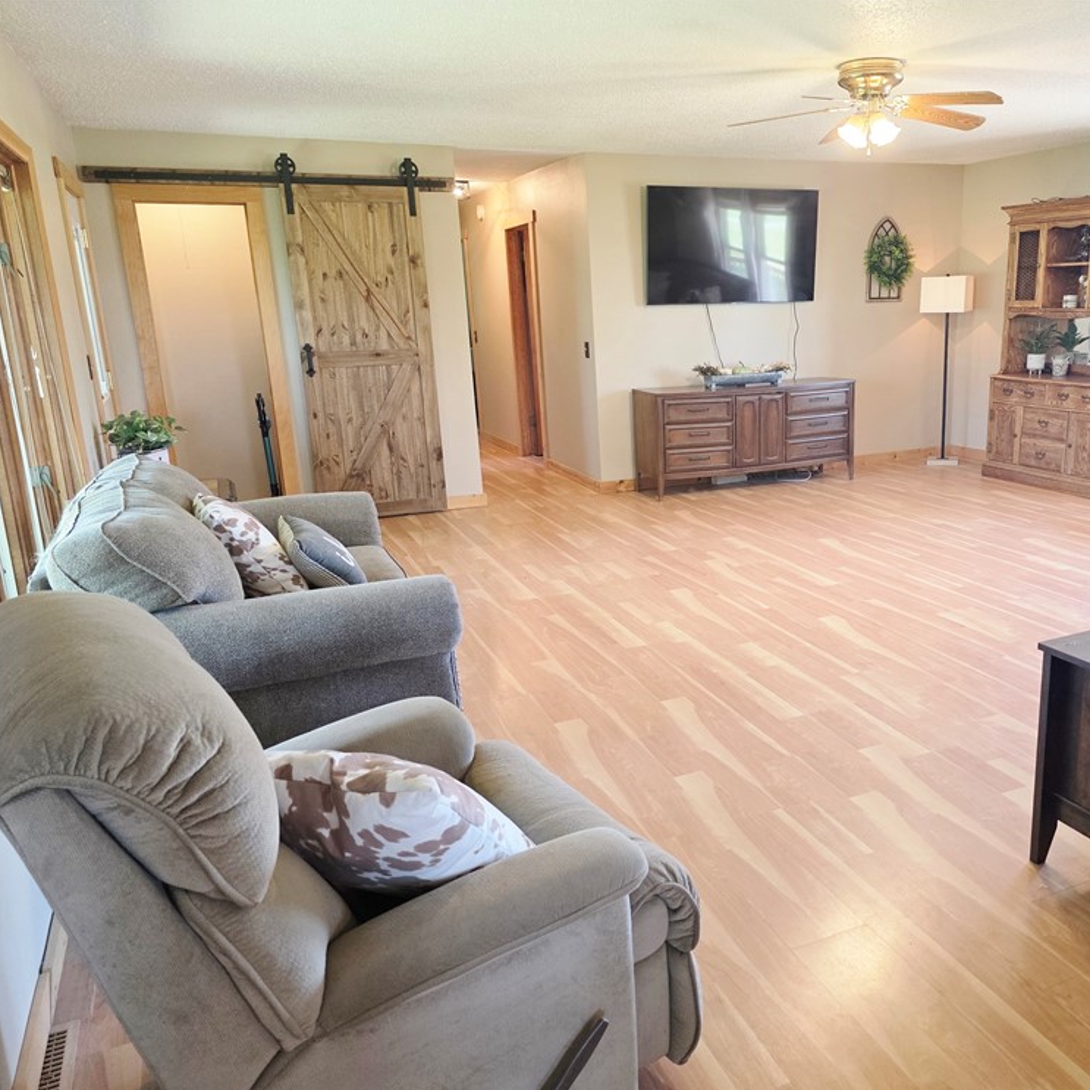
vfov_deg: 57.3
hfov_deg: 56.4
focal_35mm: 28
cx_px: 697
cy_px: 560
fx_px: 997
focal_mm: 6.3
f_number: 1.7
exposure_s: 1/120
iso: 320
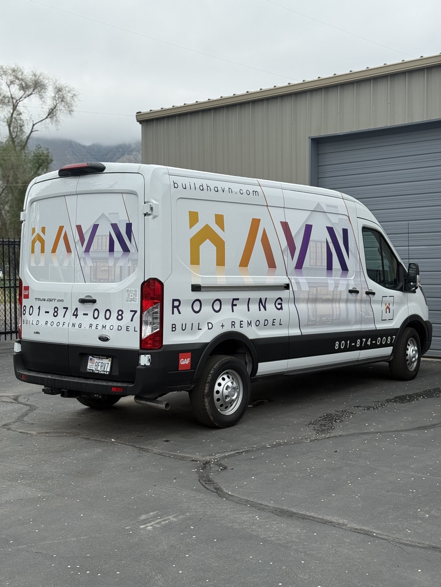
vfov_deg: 39.7
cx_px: 220
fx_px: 815
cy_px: 294
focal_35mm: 48
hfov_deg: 30.3
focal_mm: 6.76
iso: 80
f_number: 1.78
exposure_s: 1/2494
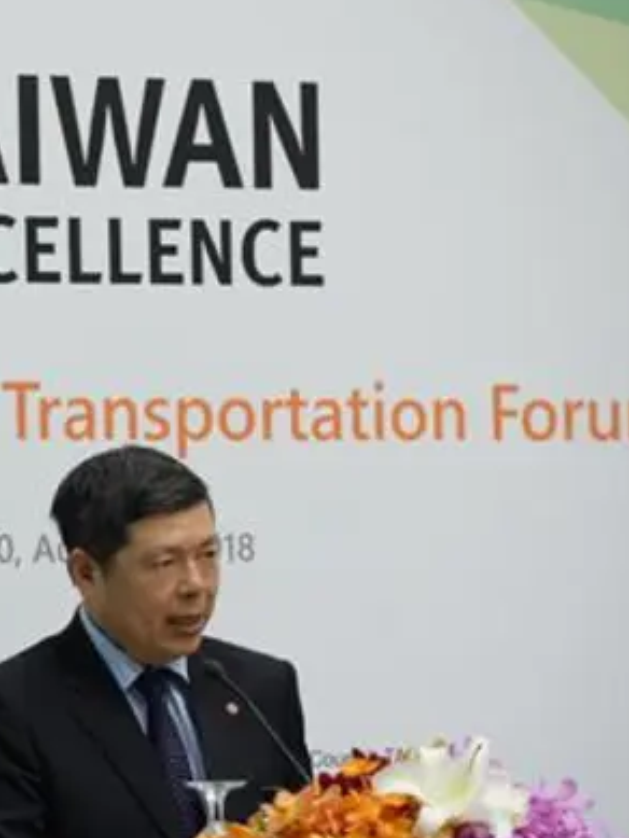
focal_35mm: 250
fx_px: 6054
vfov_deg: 7.9
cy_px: 471
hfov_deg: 5.9
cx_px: -110
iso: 2500
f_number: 3.5
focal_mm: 130
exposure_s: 1/80
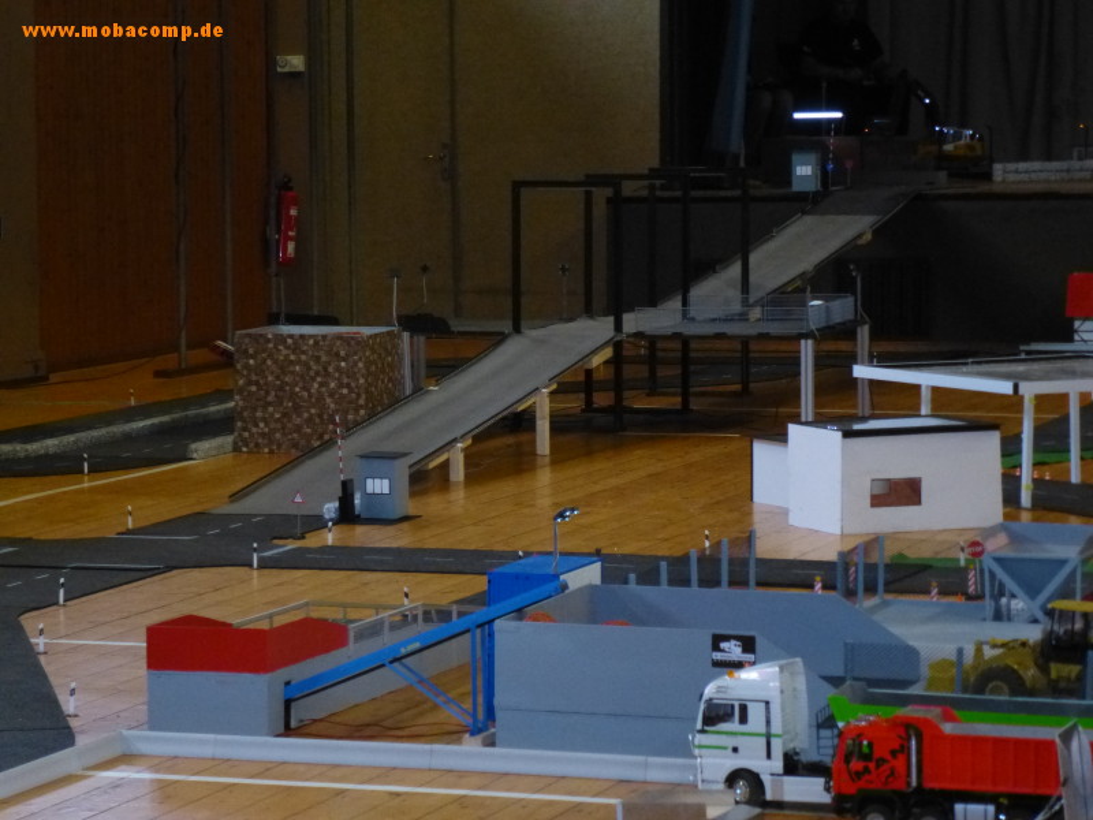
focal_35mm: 142
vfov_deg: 10.4
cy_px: 410
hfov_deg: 13.9
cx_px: 546
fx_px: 4484
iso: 1000
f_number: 5.3
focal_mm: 25.5
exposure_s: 1/60
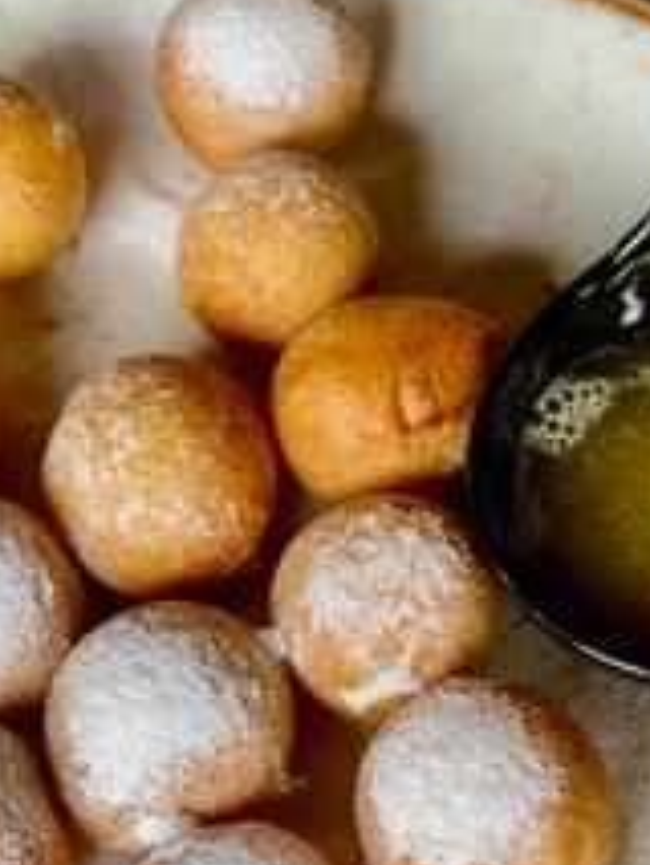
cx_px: 508
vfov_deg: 18.9
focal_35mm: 104
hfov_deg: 14.2
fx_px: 2601
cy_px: 491
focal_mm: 6
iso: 125
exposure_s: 1/50
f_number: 2
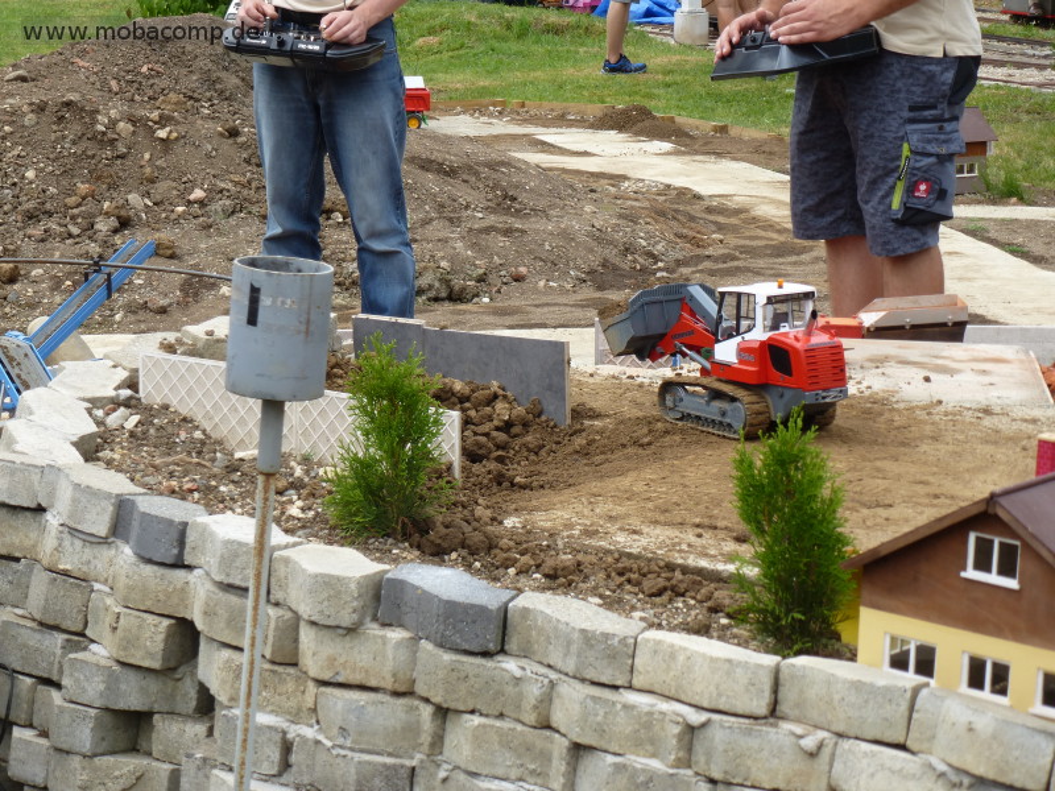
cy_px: 396
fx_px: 3444
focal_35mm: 113
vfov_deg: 13.1
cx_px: 528
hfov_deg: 17.4
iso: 100
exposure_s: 1/200
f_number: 5.1
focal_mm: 20.2
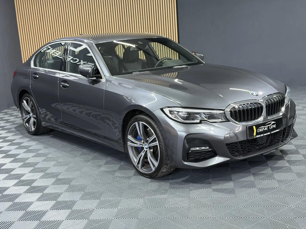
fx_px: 424
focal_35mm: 48
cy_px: 114
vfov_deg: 30.3
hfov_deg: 39.7
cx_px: 153
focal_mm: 6.76
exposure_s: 1/50
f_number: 1.78
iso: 160
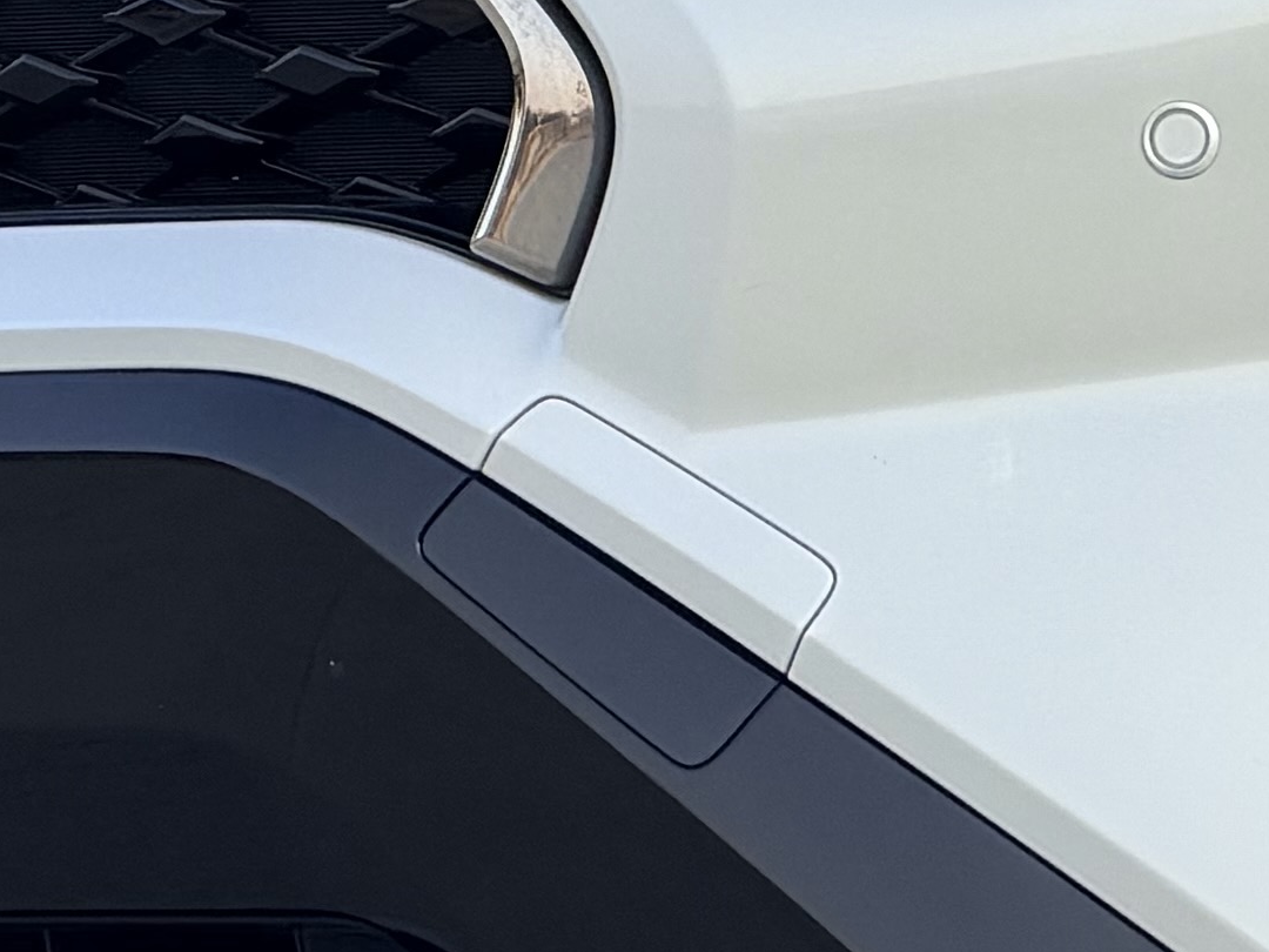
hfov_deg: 3.7
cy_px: -98
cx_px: 1150
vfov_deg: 2.8
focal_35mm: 529
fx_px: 19393
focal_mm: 16.89
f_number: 2.8
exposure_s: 1/276
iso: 50
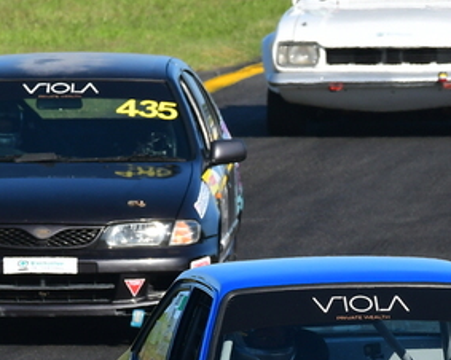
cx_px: 292
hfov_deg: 1.5
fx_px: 17007
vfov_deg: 1.2
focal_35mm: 1275
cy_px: 361
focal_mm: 320
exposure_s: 1/640
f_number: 11
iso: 500
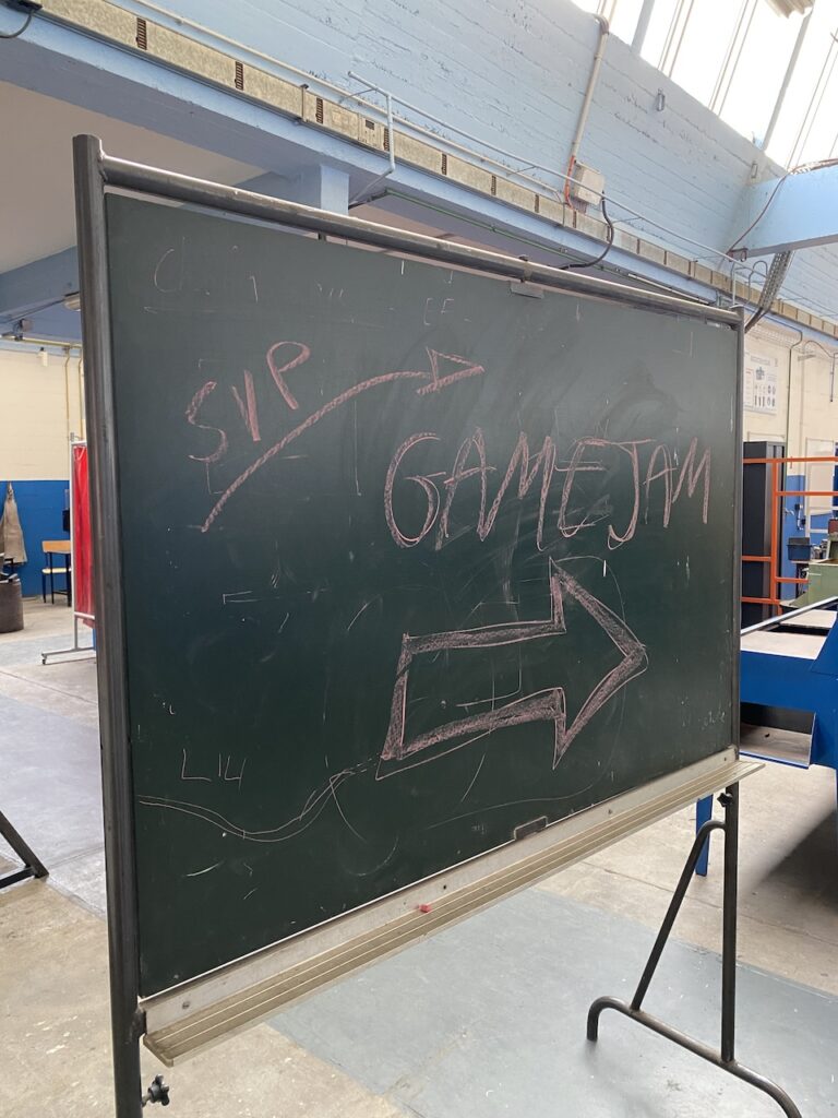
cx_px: 419
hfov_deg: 53.1
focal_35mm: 26
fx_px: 839
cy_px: 559
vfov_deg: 67.3
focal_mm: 4.25
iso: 250
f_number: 1.8
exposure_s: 1/60
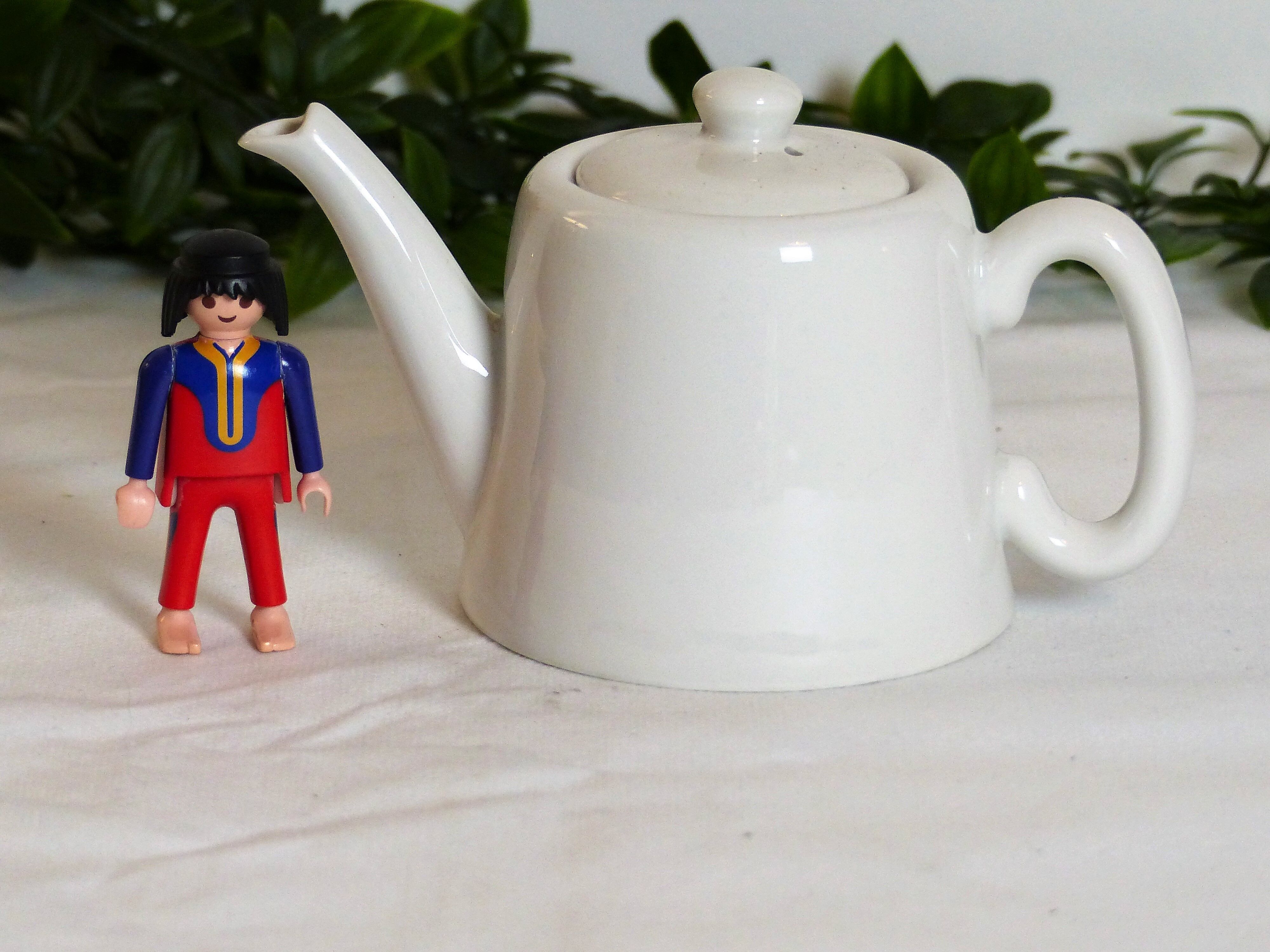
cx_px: 635
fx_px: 7521
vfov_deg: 7.2
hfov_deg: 9.7
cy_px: 476
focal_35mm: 205
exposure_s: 1/80
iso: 320
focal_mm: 33.5
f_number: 2.8
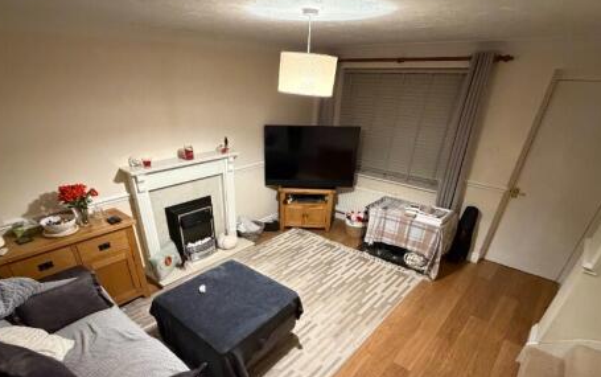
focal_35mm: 19
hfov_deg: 87.9
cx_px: 282
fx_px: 311
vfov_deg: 59.9
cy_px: 268
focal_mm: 2.22
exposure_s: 1/50
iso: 1000
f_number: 2.2
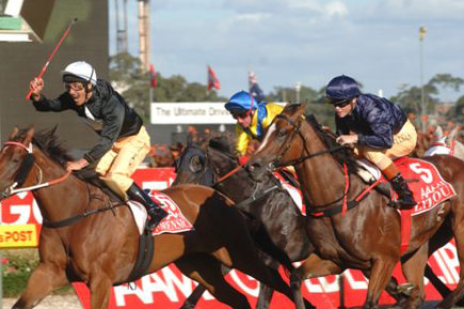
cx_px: 158
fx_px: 3858
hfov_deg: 6.9
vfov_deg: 4.6
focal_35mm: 300
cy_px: 173
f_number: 7.1
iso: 250
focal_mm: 145
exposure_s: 1/800
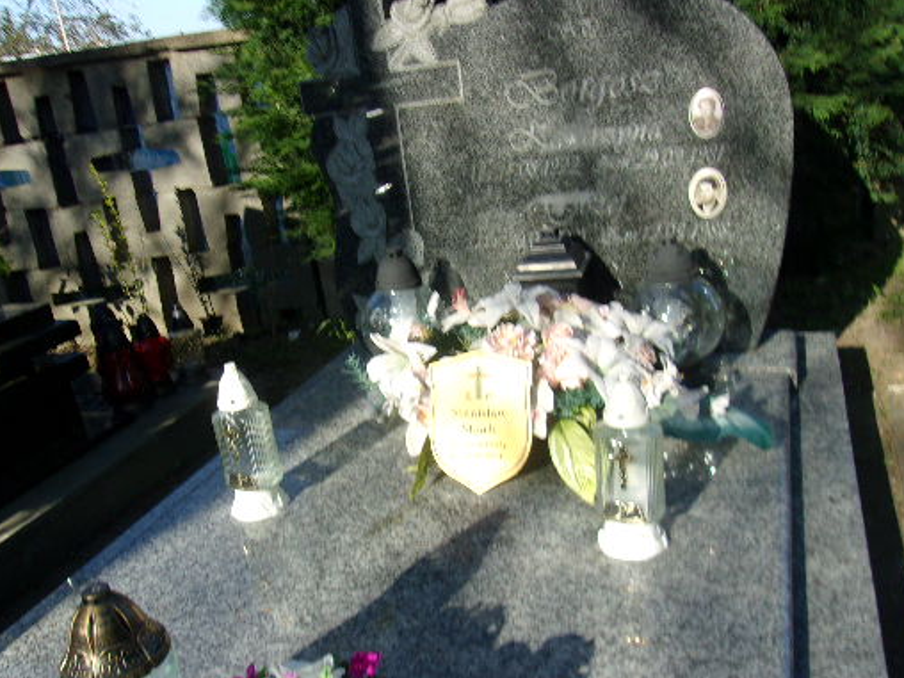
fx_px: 888
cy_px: 381
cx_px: 443
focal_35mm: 34
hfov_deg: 54.0
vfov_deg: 41.7
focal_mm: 4.9
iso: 80
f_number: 10.4
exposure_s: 1/42
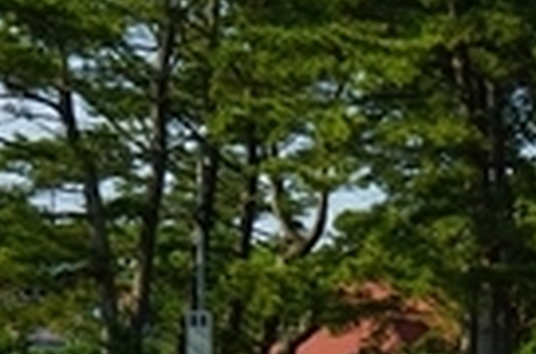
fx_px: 2718
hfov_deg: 9.6
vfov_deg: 7.1
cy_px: 755
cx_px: 1423
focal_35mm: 183
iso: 100
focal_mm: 31
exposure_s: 1/125
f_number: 11
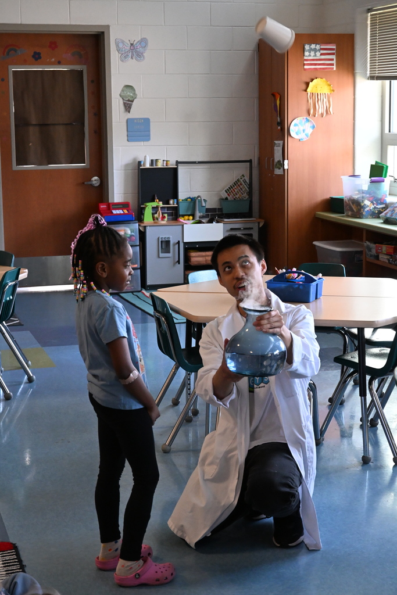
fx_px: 1091
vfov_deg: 30.5
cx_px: 198
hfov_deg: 20.6
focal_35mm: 66
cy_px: 298
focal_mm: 44
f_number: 6
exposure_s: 1/80
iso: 3200
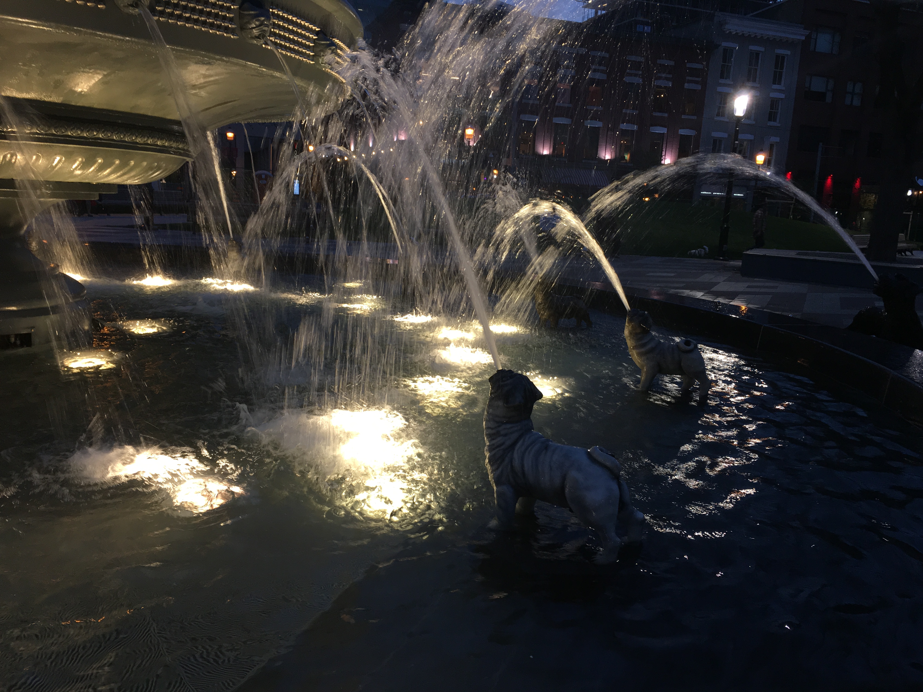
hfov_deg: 61.7
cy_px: 346
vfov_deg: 48.2
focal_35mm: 29
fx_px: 773
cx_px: 462
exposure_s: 1/30
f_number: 2.2
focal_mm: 4.15
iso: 50
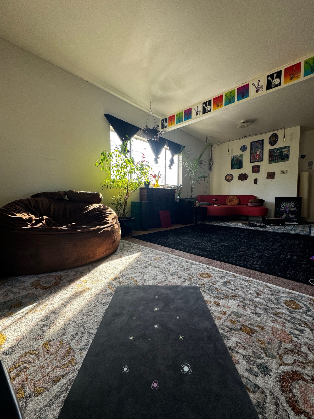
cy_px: 210
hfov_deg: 85.7
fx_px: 169
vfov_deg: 102.1
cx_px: 157
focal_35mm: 14
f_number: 2.2
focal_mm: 2.22
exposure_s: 1/99
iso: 64
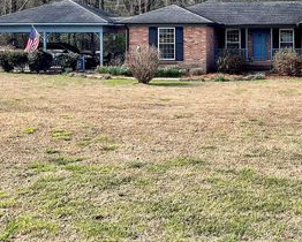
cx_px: 272
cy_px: 37
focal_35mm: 54
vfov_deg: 27.4
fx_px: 483
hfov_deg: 32.9
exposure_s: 1/1150
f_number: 1.8
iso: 16
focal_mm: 3
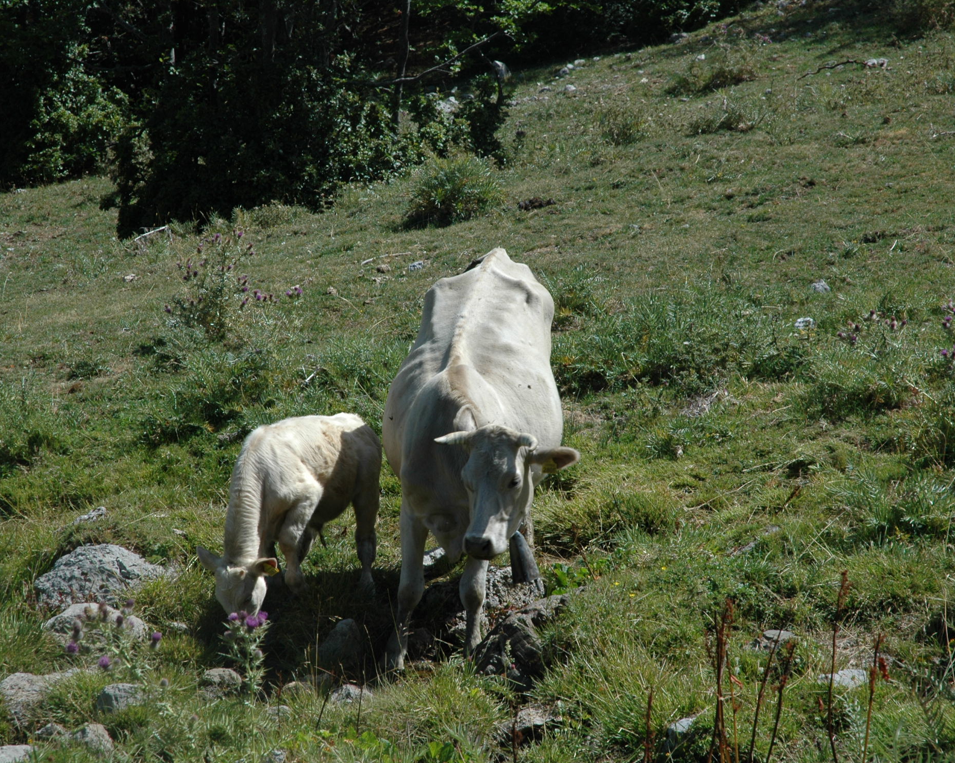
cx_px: 469
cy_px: 380
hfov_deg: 16.2
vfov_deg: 13.0
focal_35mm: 119
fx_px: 3363
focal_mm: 70
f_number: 9
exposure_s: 1/320
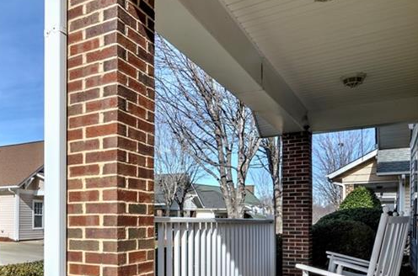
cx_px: 83
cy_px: 220
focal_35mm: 34
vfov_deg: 37.3
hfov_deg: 52.3
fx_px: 394
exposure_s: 1/50
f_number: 13
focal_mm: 11
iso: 200
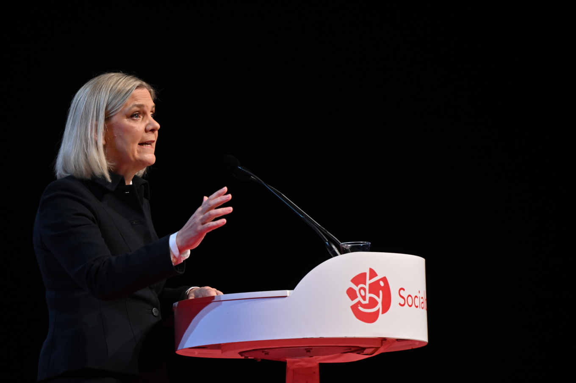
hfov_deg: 6.9
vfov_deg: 4.6
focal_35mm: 300
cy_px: 192
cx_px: 288
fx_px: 4797
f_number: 3.2
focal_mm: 200
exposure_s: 1/200
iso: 560
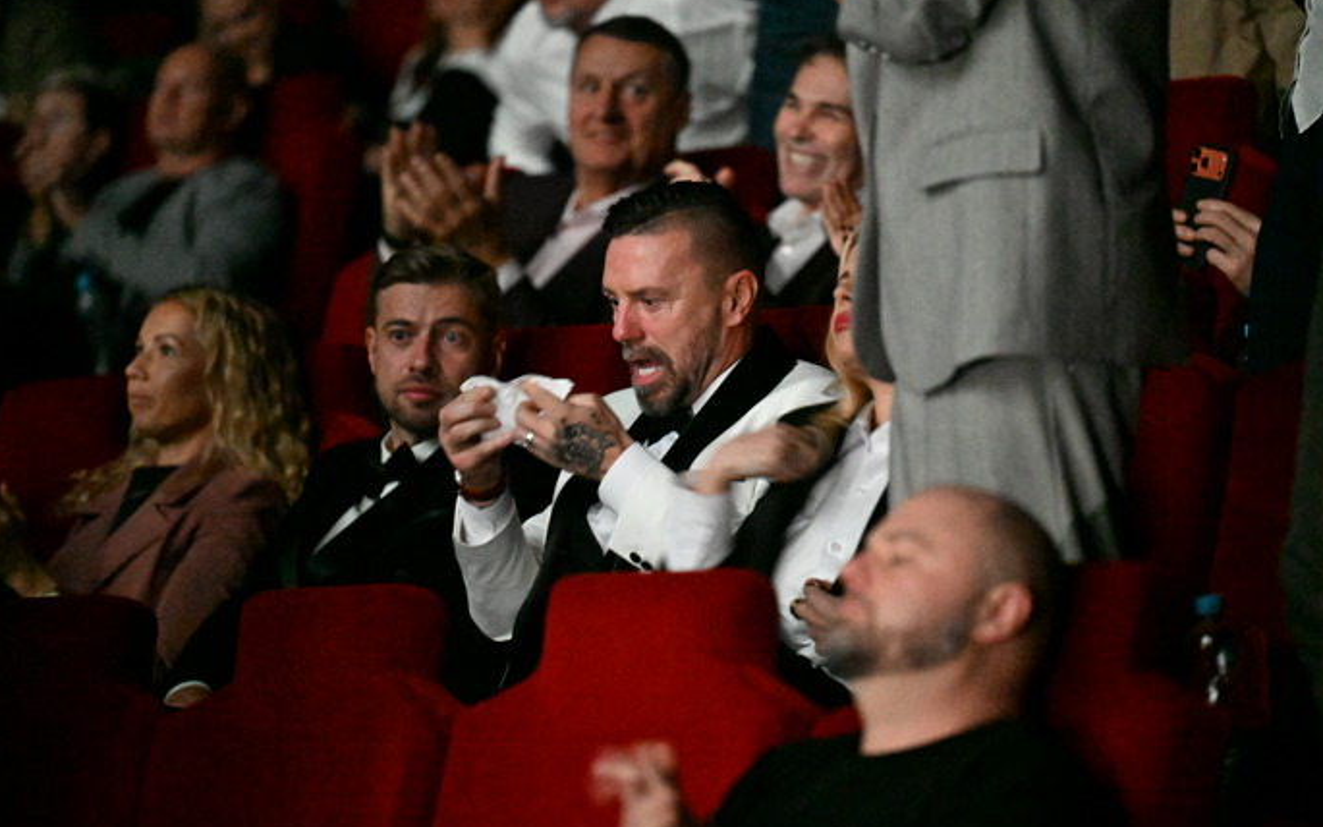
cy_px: 417
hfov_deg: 10.8
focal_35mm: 195
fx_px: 7030
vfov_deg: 6.7
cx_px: 662
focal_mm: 190
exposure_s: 1/40
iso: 32000
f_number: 2.8
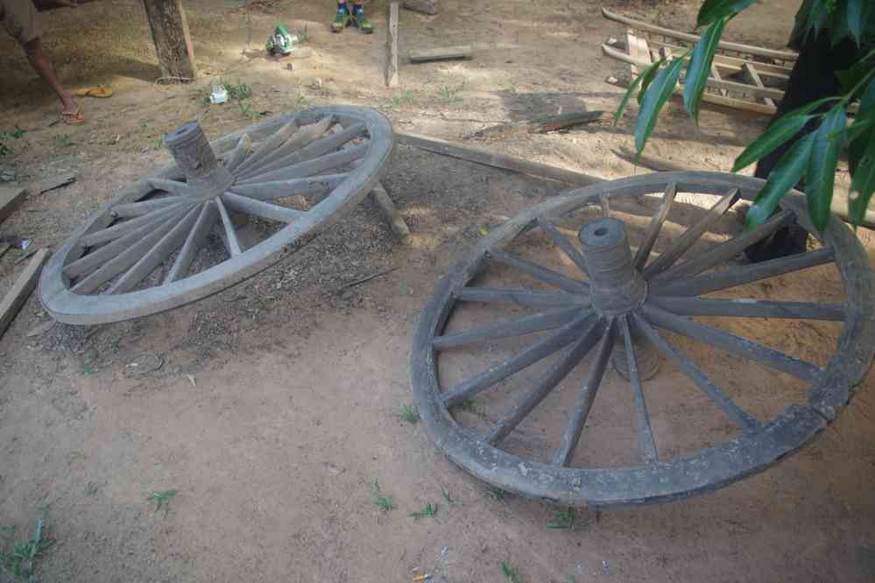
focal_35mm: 27
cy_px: 292
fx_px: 656
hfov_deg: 67.4
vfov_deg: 47.9
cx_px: 438
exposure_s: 1/40
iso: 800
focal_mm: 18
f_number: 5.6
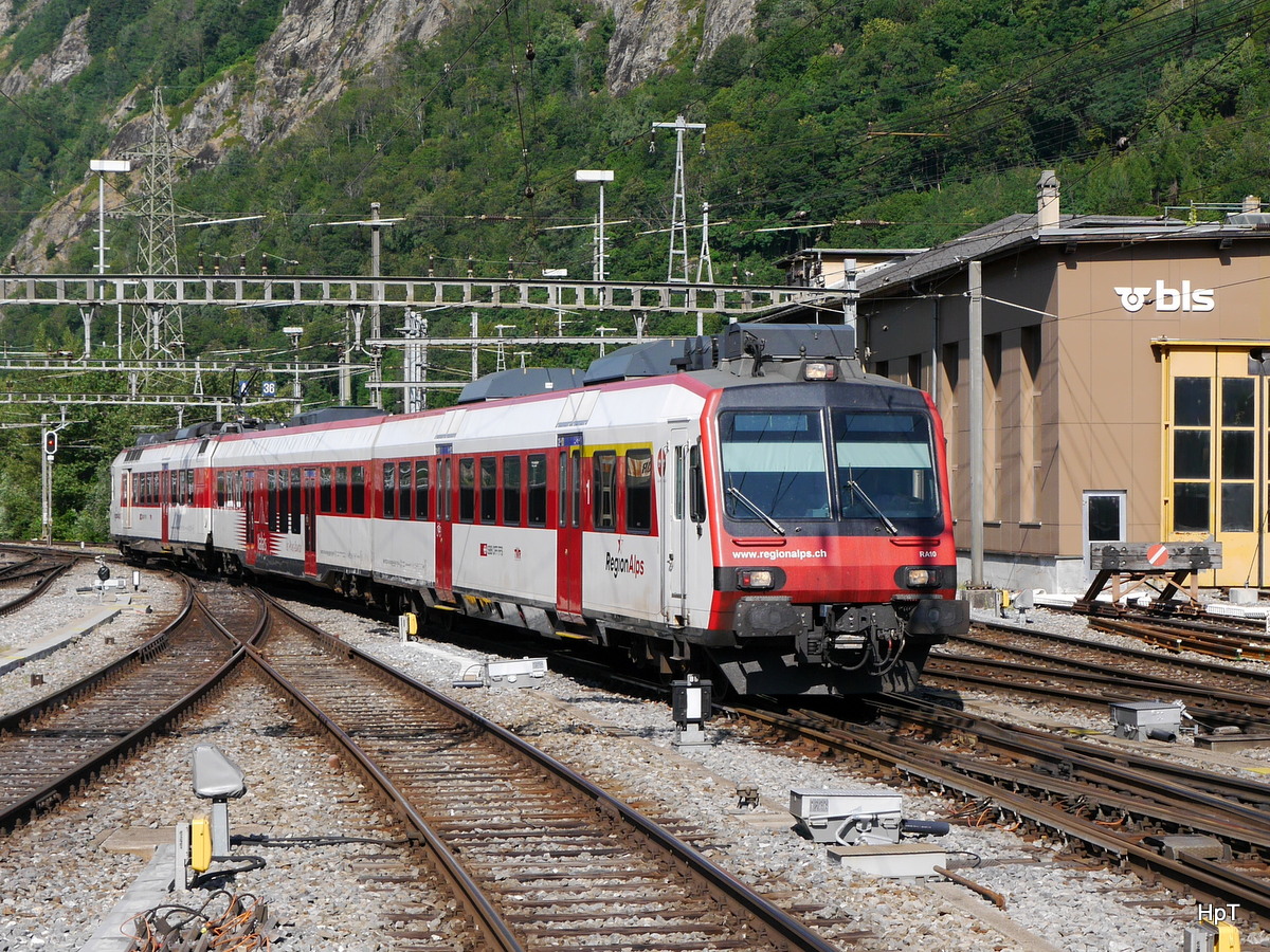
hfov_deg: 39.7
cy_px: 476
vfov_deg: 30.3
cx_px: 635
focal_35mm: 48
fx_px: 1761
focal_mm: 24
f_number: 8
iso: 160
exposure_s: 1/320
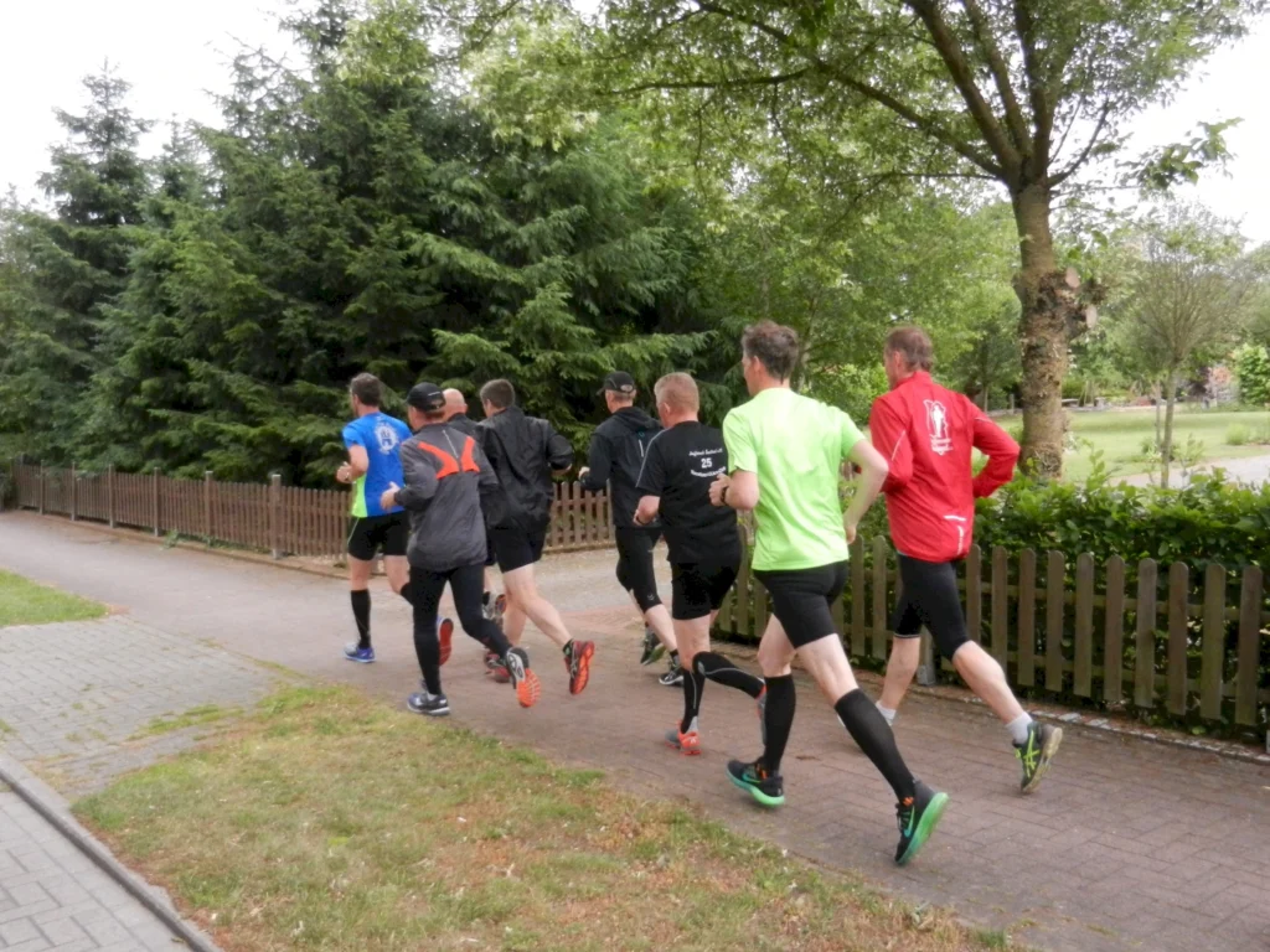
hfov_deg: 55.4
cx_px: 635
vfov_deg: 42.9
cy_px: 476
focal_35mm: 33
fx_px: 1211
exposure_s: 1/400
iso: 800
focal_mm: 5.9
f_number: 3.8
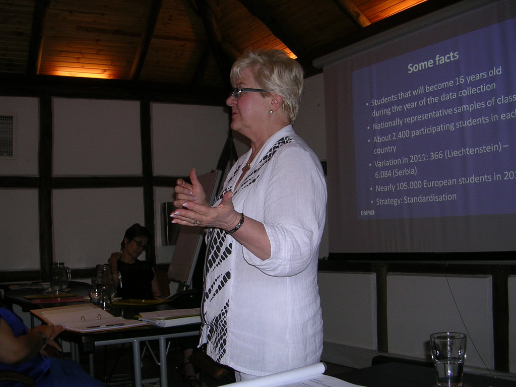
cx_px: 258
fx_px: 566
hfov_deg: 49.0
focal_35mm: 38
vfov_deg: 37.7
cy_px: 194
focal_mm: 5.8
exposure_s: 1/60.1
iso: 50
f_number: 2.8
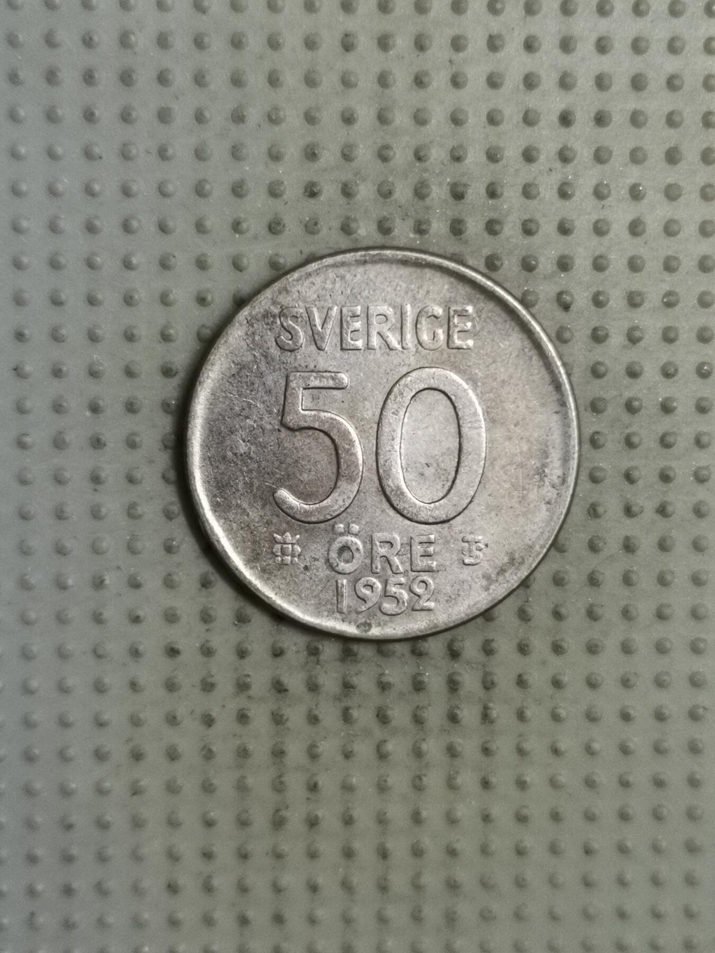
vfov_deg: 36.8
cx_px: 358
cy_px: 476
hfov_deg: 28.0
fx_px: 1432
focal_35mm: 52
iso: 500
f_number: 1.8
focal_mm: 4.75
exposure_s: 1/25.7
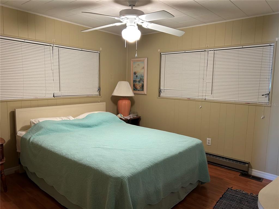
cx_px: 140
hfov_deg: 67.3
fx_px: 210
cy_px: 104
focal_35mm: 26
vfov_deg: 53.1
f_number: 1.5
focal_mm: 5.7
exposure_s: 1/60
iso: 200
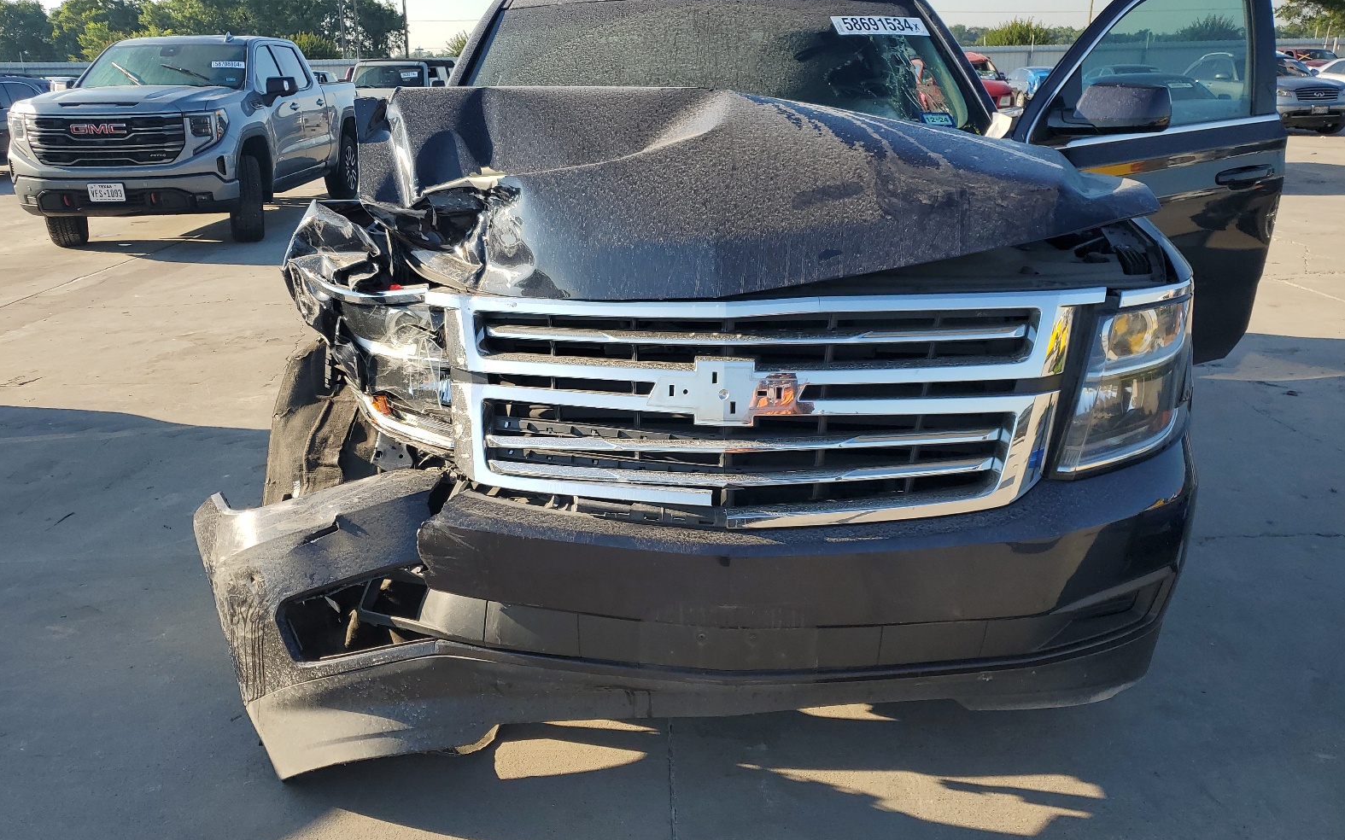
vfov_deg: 44.5
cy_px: 417
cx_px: 668
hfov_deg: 66.5
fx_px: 1026
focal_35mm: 28
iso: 50
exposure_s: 1/1667
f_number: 1.5
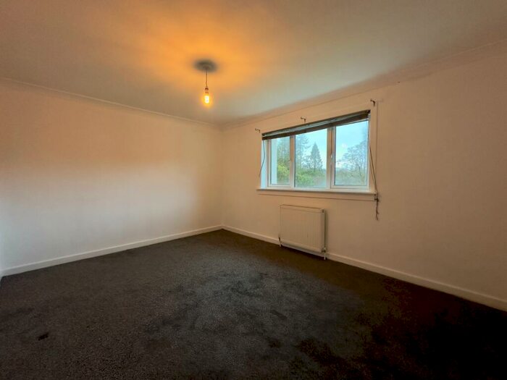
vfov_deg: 85.7
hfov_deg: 102.1
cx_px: 254
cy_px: 190
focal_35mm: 14
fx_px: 205
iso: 320
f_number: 2.2
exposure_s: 1/50
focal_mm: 2.22
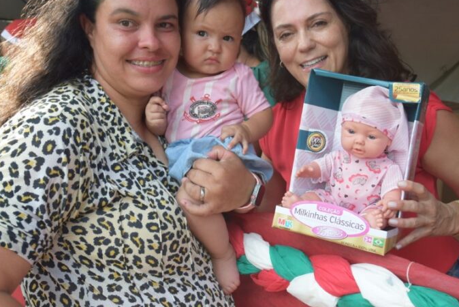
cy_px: 136
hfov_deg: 47.2
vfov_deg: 32.6
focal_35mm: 41
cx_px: 267
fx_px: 523
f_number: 7.1
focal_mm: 18
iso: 400
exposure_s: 1/200
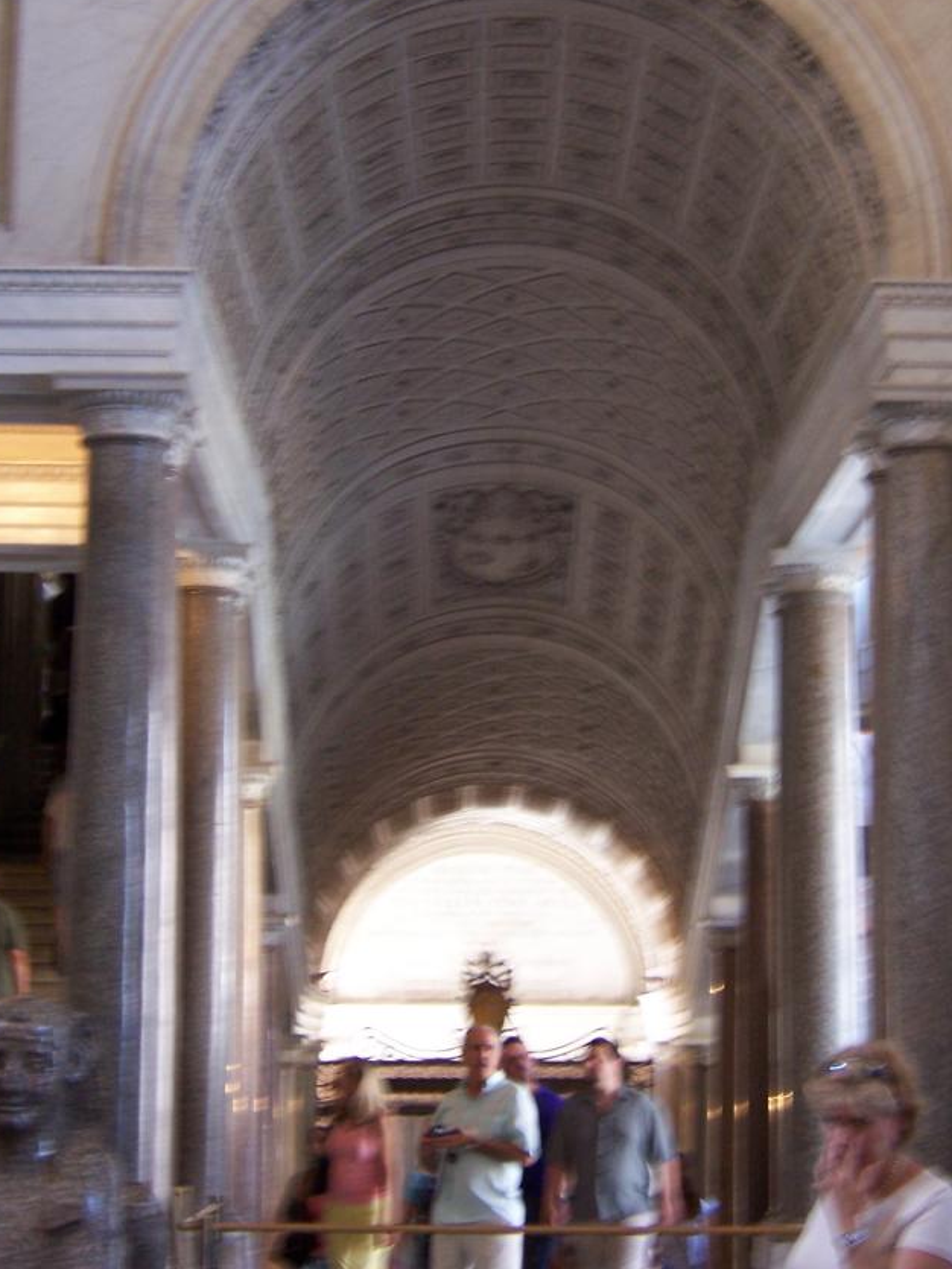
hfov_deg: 18.2
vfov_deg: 24.1
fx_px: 2969
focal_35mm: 81
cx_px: 564
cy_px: 491
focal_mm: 11
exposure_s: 1/8
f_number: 4
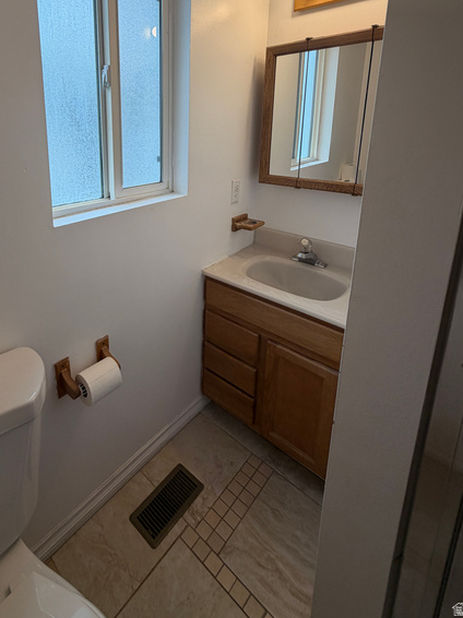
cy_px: 200
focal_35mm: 19
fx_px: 339
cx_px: 155
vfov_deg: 81.5
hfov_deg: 66.8
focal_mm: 2.22
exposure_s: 1/120
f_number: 2.2
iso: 32
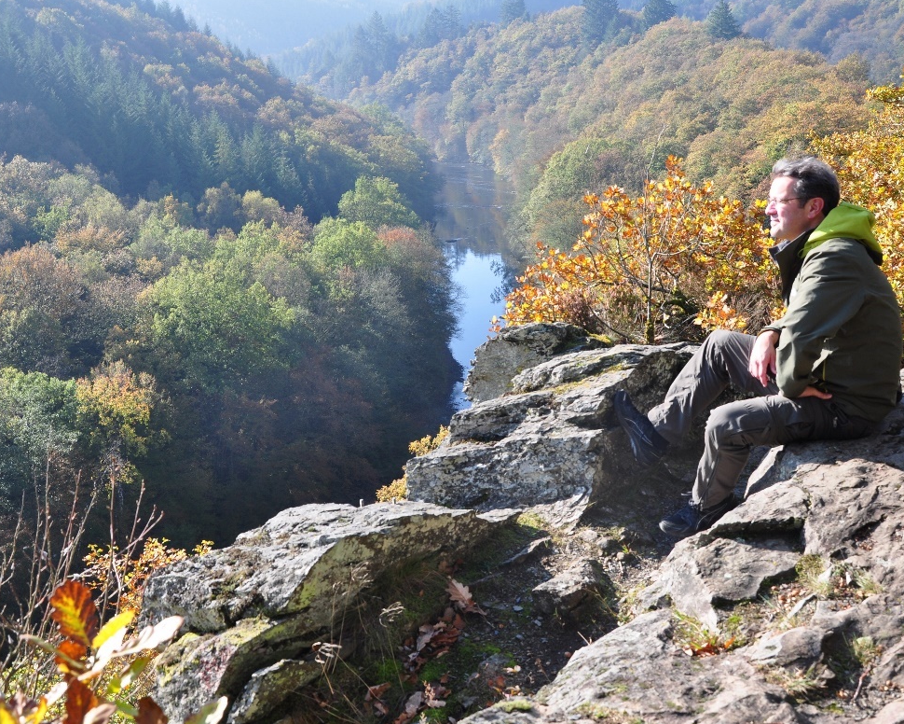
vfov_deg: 40.6
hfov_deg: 49.6
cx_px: 473
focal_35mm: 37
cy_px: 359
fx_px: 979
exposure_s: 1/250
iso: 250
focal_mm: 21
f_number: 8
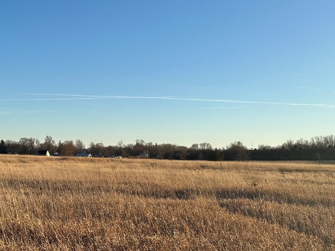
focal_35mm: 49
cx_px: 149
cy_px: 151
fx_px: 474
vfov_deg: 29.6
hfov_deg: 38.9
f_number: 1.78
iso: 80
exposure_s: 1/4184
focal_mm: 6.86
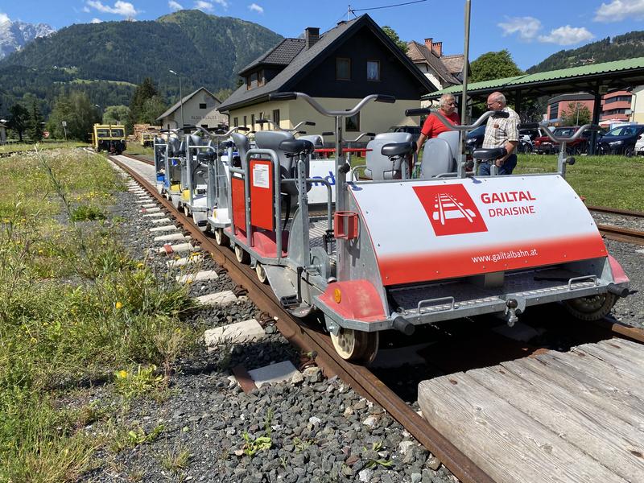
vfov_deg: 53.1
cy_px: 242
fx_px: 484
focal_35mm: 26
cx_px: 322
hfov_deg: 67.3
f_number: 1.8
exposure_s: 1/2890
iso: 32
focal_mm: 4.25
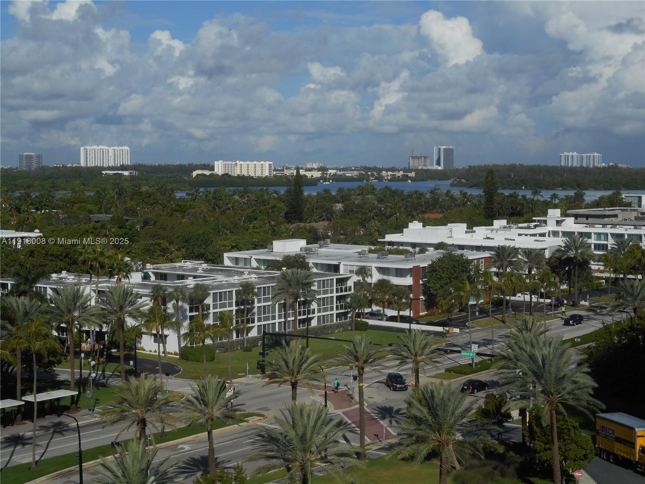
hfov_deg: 29.0
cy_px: 242
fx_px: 1248
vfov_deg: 21.9
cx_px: 322
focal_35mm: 67
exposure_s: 1/1000
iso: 80
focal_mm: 12
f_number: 5.3
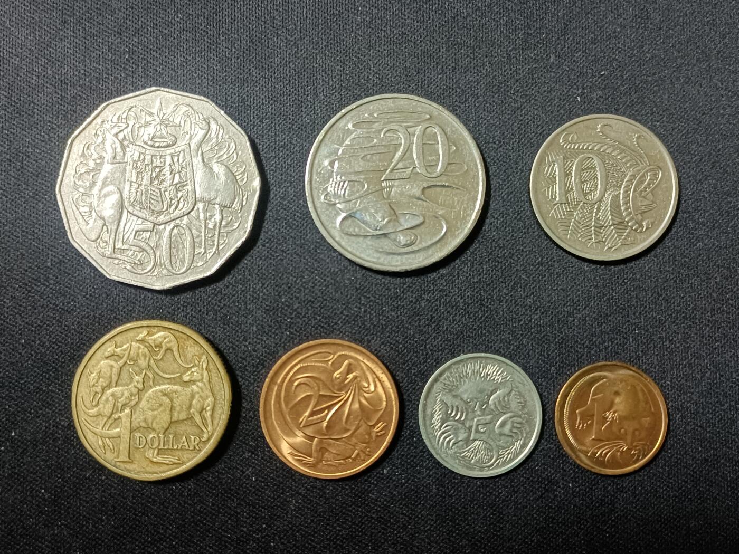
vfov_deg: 38.7
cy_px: 277
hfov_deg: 50.1
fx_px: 790
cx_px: 370
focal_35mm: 37
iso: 1516
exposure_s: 1/33.3
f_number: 1.8
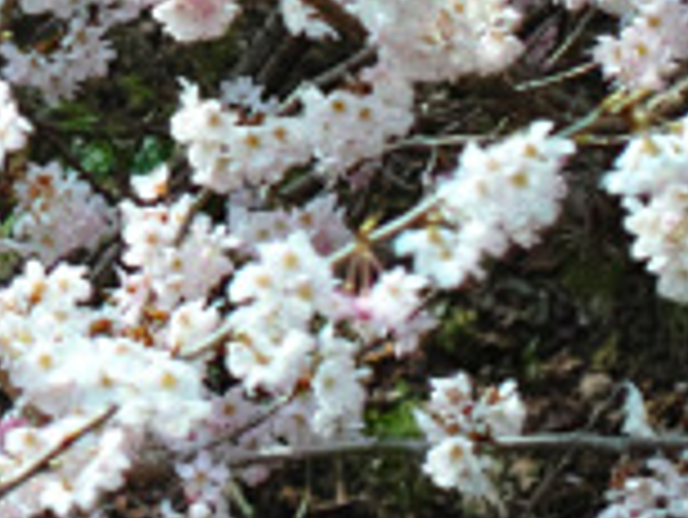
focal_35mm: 289
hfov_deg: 6.5
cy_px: -716
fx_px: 5748
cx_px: -976
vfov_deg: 5.0
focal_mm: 30
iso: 200
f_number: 2.8
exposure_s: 1/1250
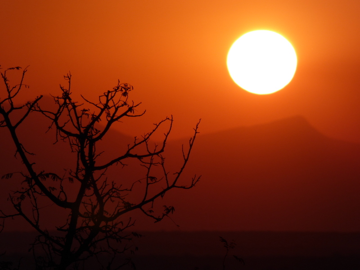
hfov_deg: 2.8
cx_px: 180
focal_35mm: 720
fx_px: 7488
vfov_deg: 2.1
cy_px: 135
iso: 100
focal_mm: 129
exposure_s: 1/1300
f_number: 6.4
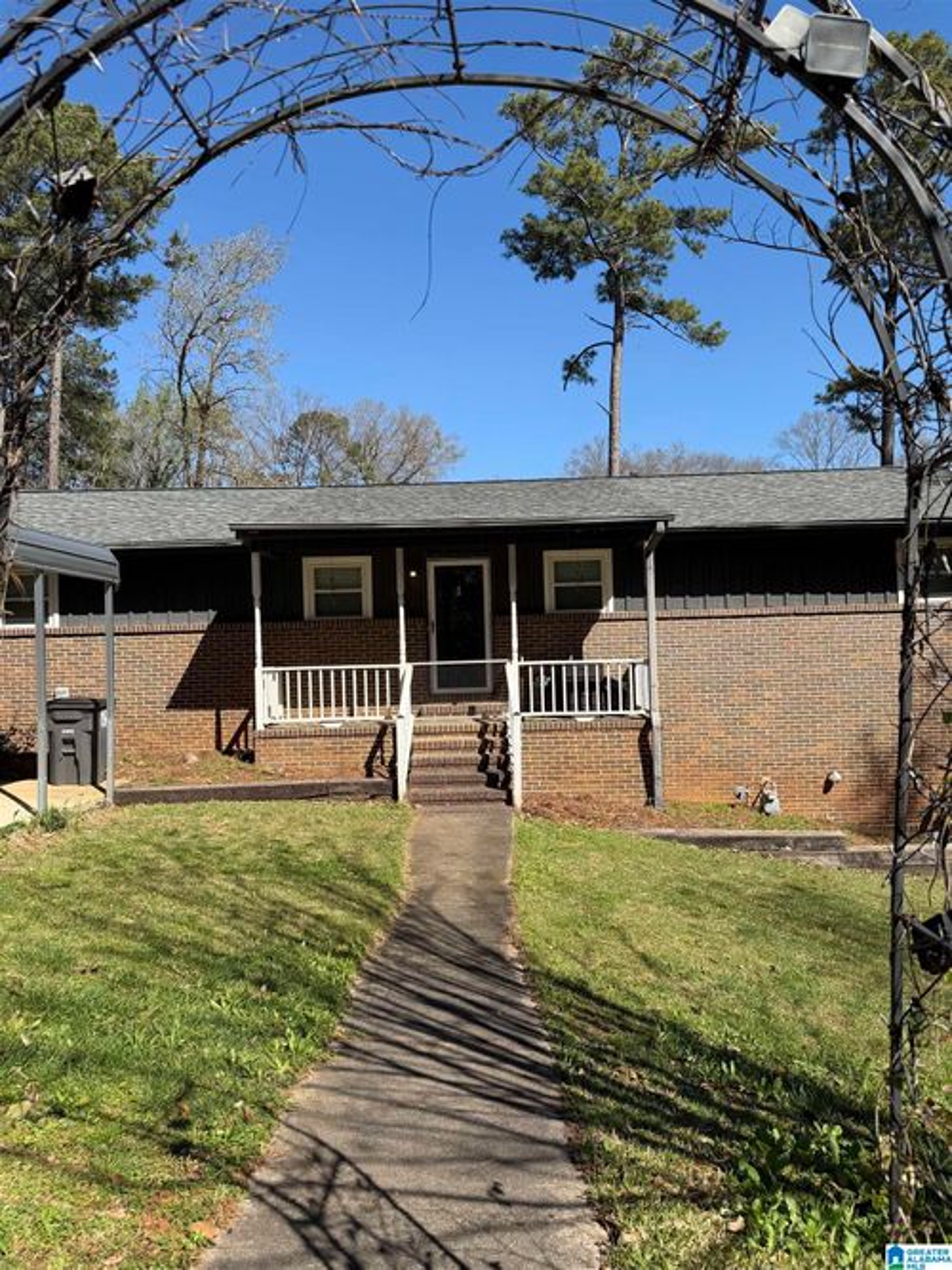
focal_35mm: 24
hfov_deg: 56.8
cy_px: 635
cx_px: 476
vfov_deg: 71.6
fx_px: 880
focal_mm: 6.76
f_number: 1.78
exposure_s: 1/3425
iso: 80
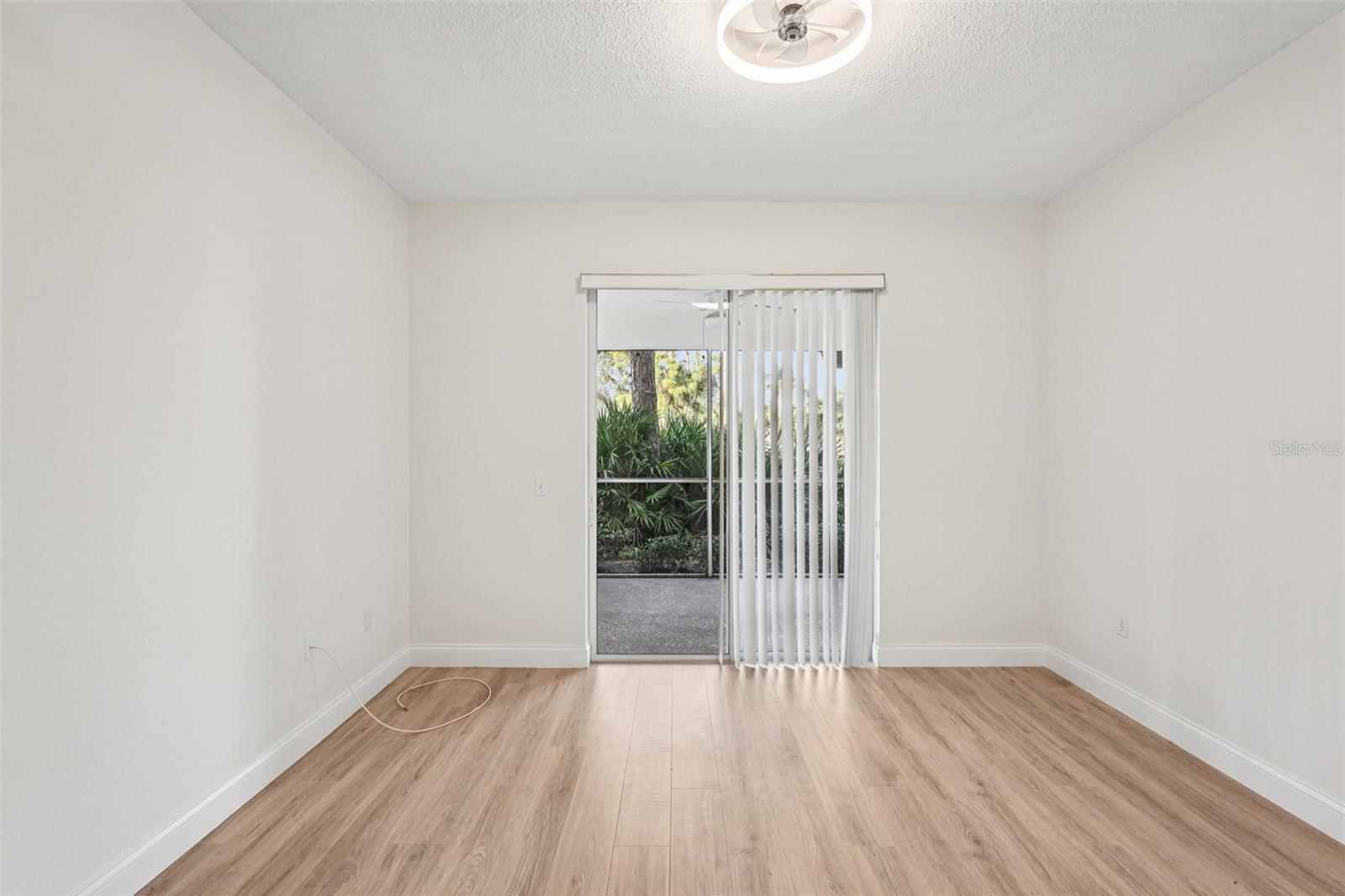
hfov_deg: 96.7
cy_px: 448
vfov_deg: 73.7
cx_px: 672
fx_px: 598
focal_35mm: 16
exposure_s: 1/30
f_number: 8
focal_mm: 16
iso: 400
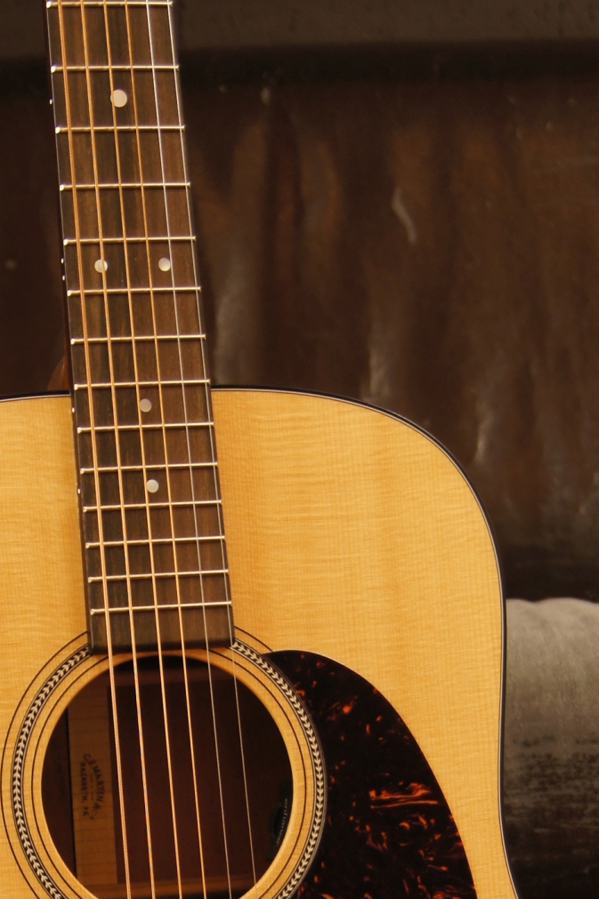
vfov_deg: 12.6
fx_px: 4002
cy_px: 948
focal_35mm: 160
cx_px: 143
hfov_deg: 8.5
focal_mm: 45
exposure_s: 1/5
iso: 100
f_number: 5.6
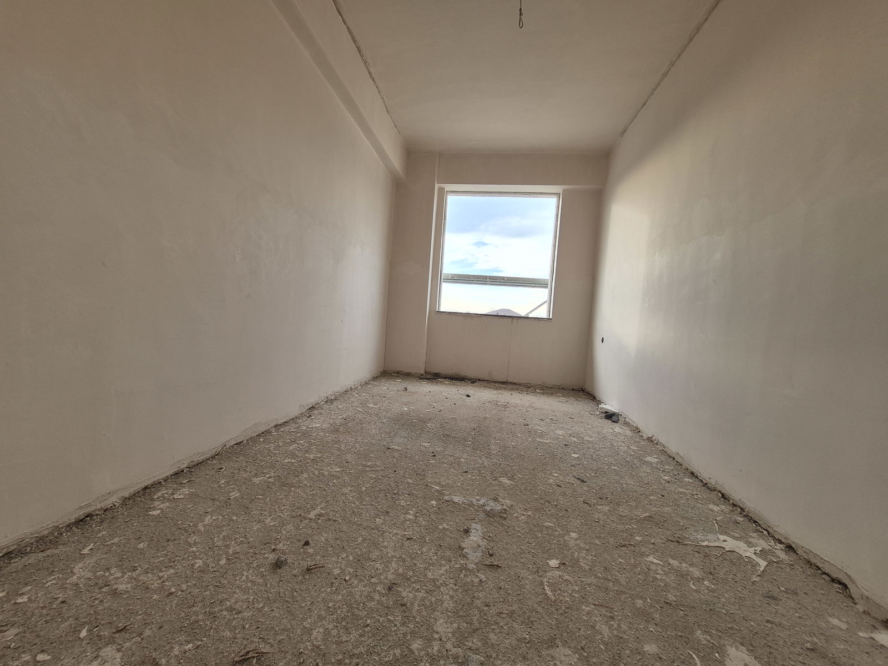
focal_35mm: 13
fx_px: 333
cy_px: 333
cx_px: 444
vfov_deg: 89.9
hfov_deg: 106.2
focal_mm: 1.74
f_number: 2.2
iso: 50
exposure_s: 1/100
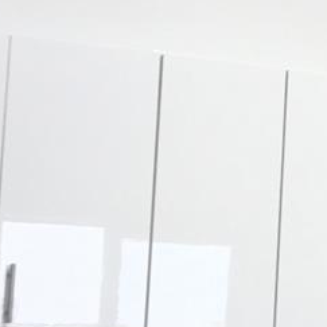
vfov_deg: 11.1
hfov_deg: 10.1
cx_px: 694
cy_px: 209
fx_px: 1689
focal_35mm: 158
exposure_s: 1/120
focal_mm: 4.15
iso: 32
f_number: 2.2
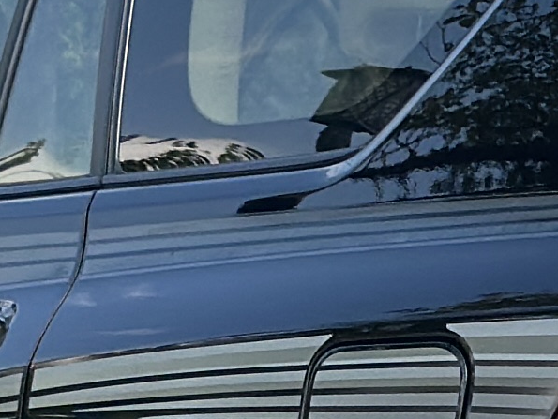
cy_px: 400
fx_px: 5242
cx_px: 389
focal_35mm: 325
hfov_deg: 6.1
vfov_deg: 4.6
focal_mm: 6.86
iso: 80
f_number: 1.78
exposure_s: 1/980
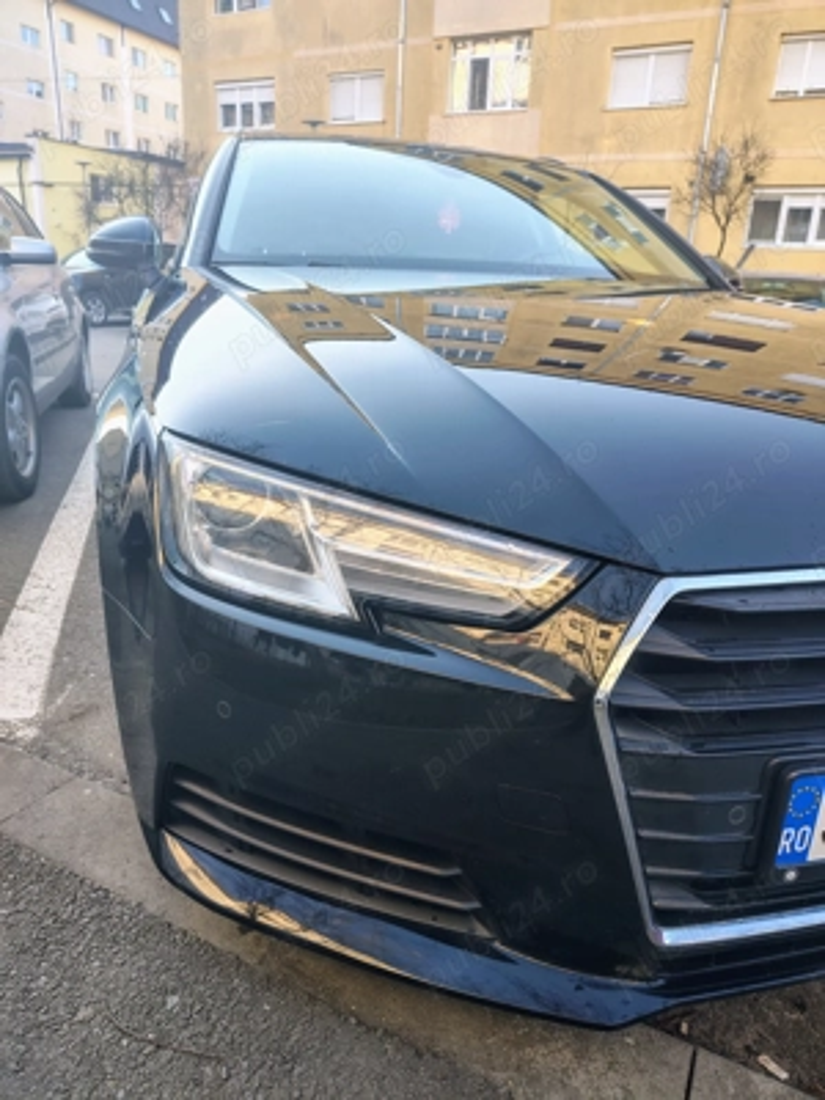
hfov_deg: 56.8
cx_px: 412
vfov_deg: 71.6
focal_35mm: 24
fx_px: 763
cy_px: 550
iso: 115
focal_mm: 5.56
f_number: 1.8
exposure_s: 1/100
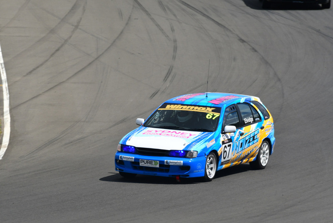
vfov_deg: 2.2
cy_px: 112
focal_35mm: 615
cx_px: 166
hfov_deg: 3.4
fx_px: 5690
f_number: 10
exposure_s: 1/640
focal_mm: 410
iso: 250
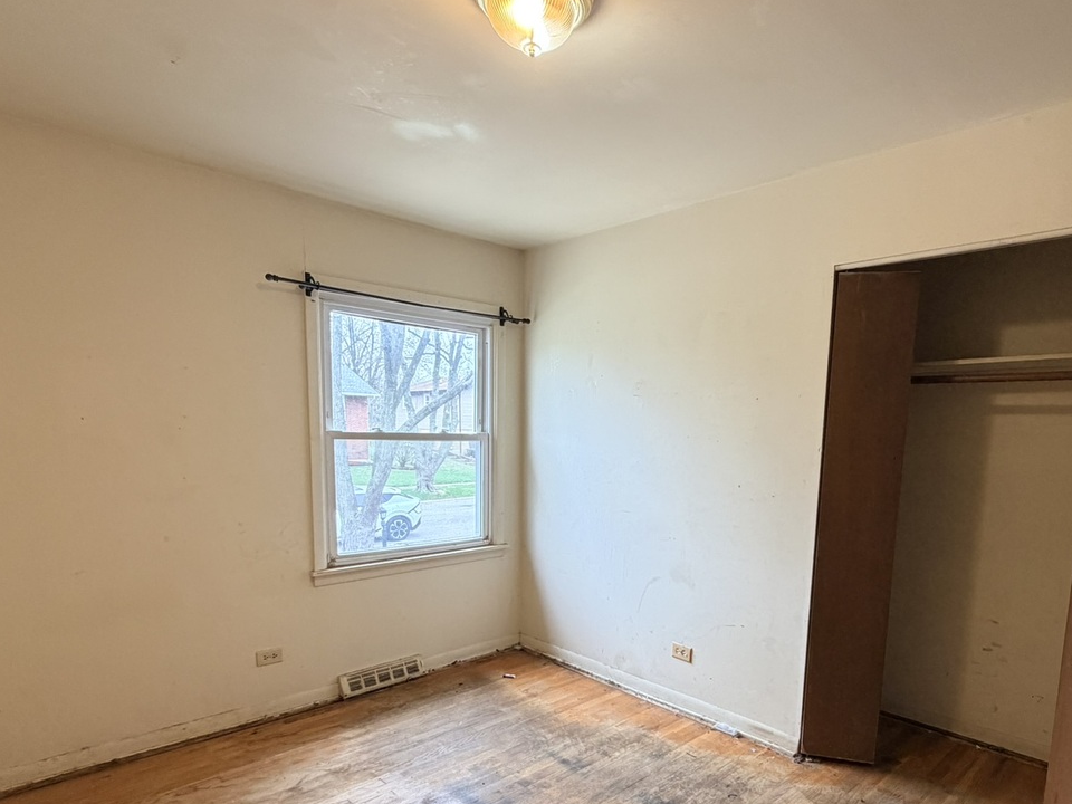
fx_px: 650
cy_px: 519
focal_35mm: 21
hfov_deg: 78.2
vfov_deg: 62.3
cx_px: 633
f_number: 2.2
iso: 250
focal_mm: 2.22
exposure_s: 1/60
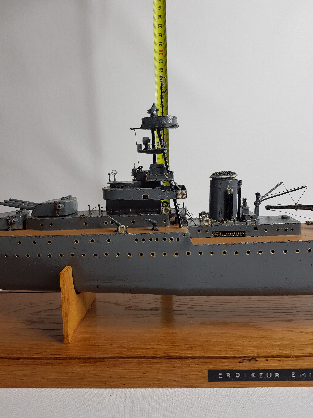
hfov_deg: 53.1
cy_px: 209
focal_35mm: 26
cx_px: 156
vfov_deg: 67.3
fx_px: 313
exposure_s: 1/100
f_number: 1.7
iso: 64
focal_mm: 4.2
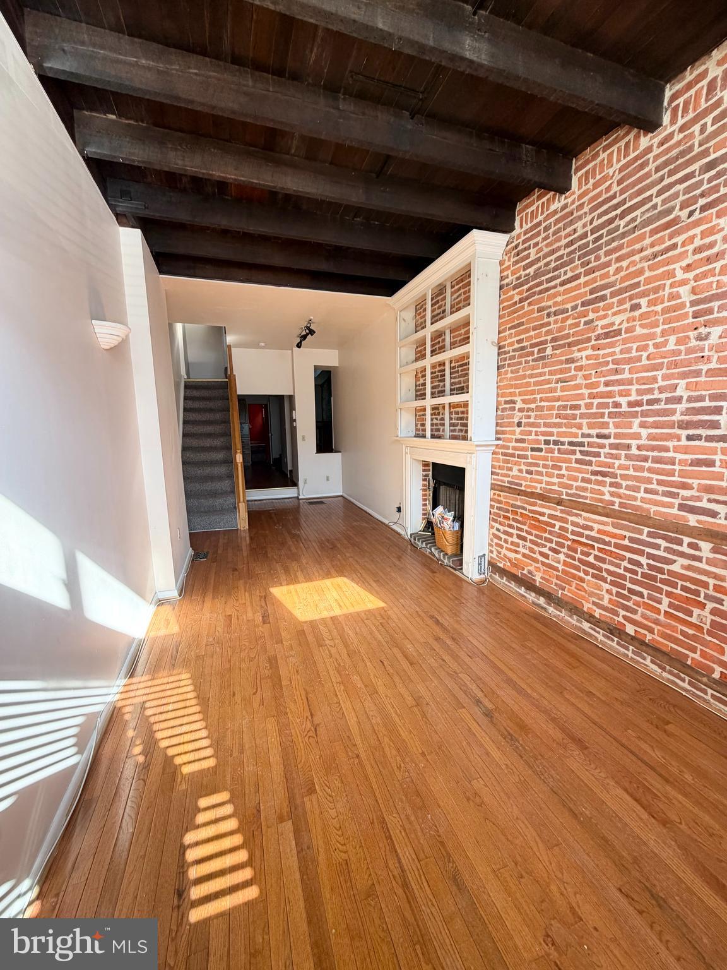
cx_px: 364
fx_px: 392
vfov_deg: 102.1
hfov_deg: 85.7
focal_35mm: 14
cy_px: 485
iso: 160
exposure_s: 1/121
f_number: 2.2
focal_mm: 2.22
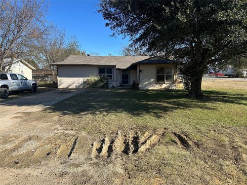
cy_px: 92
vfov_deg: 56.8
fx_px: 171
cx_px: 124
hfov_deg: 71.6
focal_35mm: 24
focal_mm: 6.86
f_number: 1.78
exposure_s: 1/2809
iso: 80
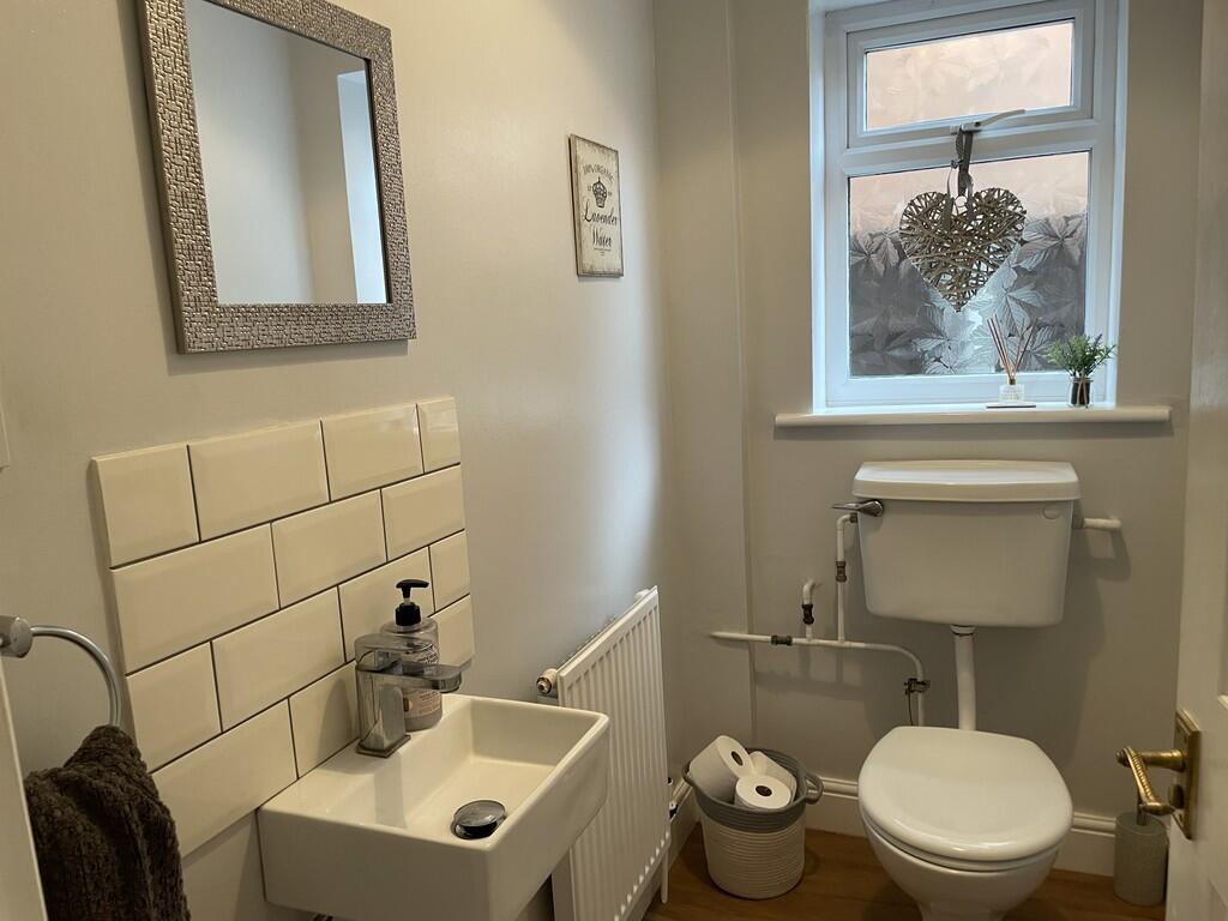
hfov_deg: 67.3
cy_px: 460
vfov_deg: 53.1
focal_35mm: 26
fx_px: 922
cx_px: 614
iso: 100
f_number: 1.6
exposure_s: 1/50
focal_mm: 4.2
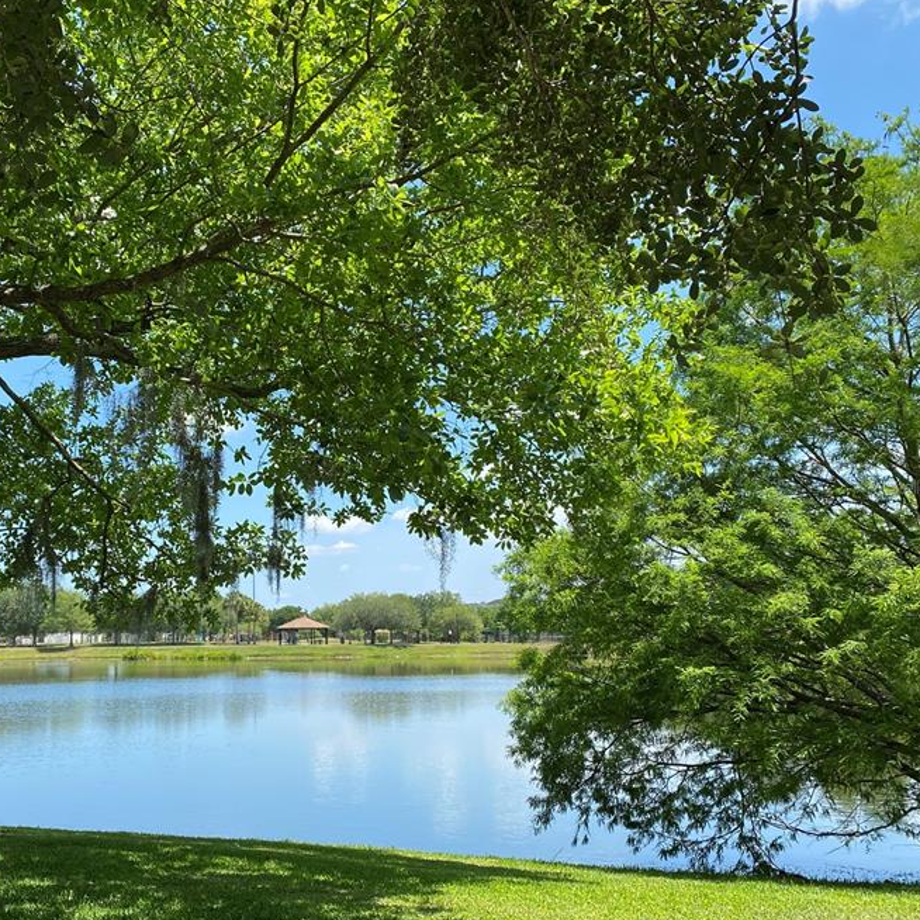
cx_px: 253
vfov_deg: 46.0
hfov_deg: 44.8
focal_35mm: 36
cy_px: 487
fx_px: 1082
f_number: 1.8
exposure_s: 1/1206
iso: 32
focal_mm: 4.25
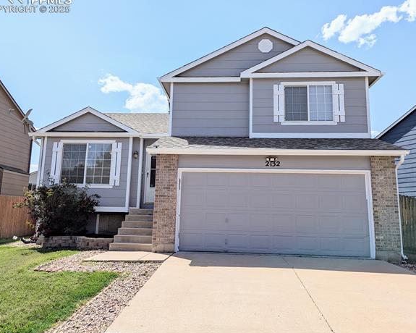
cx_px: 212
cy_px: 161
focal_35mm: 26
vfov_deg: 54.9
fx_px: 320
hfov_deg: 66.0
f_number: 1.85
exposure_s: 1/3774
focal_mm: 6.81
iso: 46
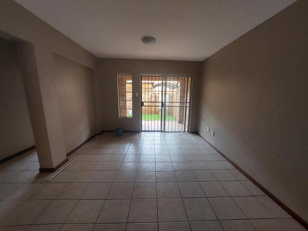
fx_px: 116
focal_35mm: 13
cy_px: 116
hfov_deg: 106.2
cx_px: 154
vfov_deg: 89.9
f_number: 2.2
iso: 125
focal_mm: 1.74
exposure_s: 1/50
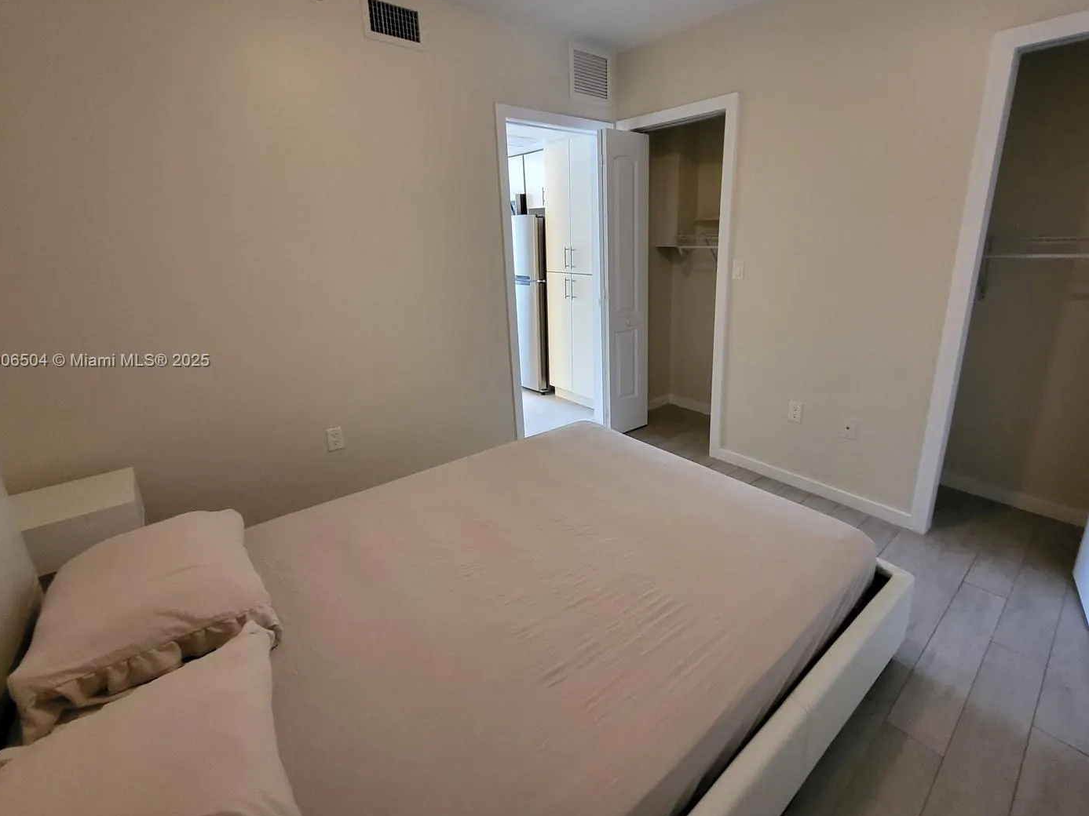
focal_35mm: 15
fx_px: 472
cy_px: 362
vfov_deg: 81.4
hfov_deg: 98.0
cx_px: 587
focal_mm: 1.74
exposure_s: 1/30
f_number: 2.2
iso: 400
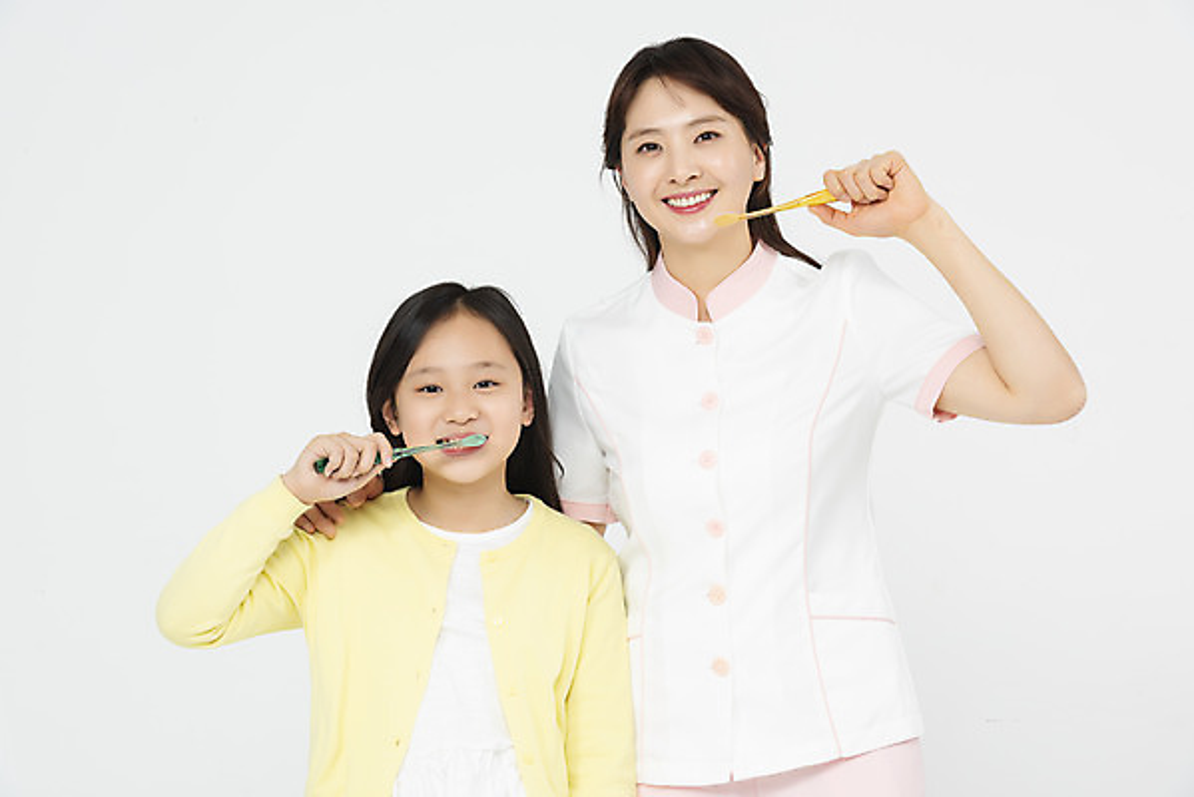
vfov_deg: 8.6
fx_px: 5309
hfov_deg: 12.8
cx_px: 597
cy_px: 398
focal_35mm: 160
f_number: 16
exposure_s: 1/125
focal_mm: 160
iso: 100
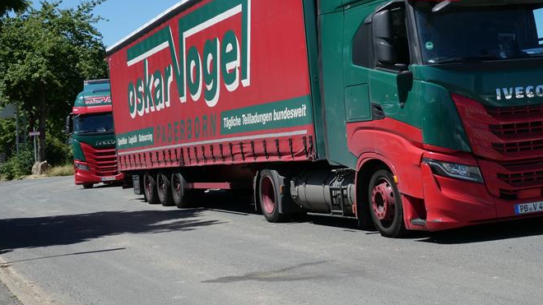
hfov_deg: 31.8
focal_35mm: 66
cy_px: 117
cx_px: 312
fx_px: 950
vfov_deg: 18.2
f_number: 4.1
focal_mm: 9
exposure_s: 1/640
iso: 80
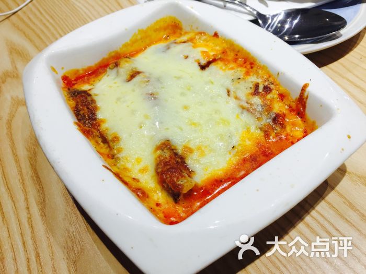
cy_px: 137
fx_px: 307
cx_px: 183
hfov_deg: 61.7
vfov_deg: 48.2
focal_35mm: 29
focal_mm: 4.15
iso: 40
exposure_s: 1/50
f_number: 2.2
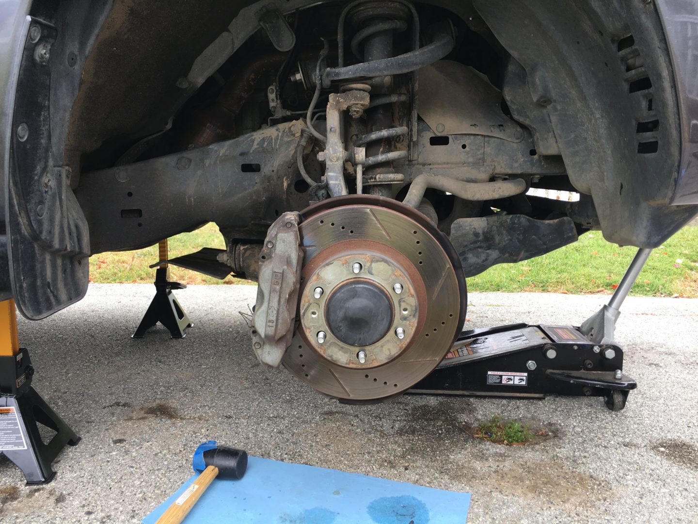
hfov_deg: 61.7
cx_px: 349
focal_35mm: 29
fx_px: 585
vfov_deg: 48.2
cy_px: 262
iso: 25
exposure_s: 1/120
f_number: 2.2
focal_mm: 4.15
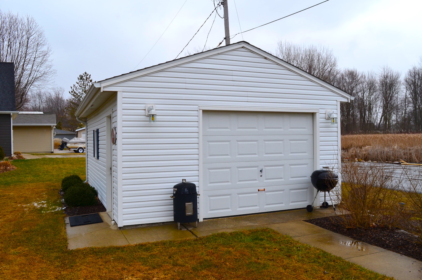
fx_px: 369
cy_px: 140
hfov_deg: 59.6
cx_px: 211
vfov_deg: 41.5
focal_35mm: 32
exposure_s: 1/320
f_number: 10
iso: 200
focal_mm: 21
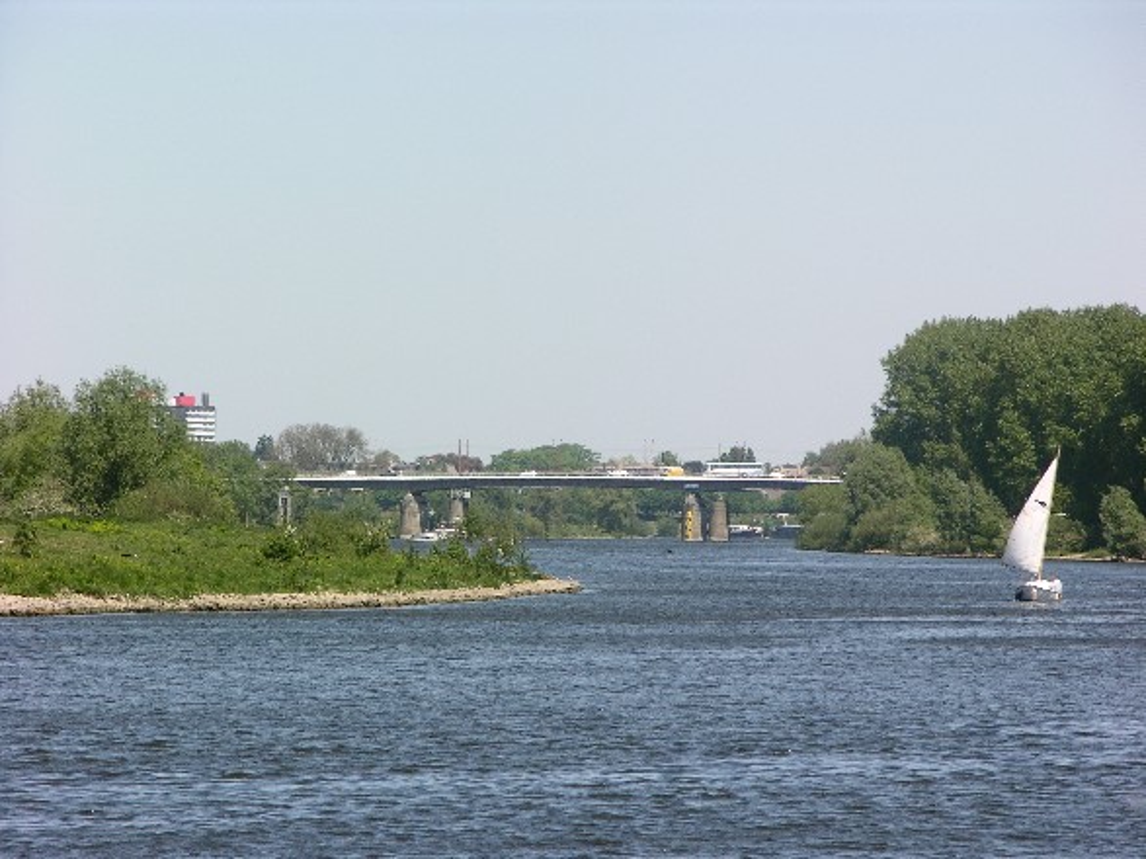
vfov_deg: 5.3
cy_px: 430
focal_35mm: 280
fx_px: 9268
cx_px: 573
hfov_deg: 7.1
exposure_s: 1/204
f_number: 6.6
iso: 50
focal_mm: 71.2
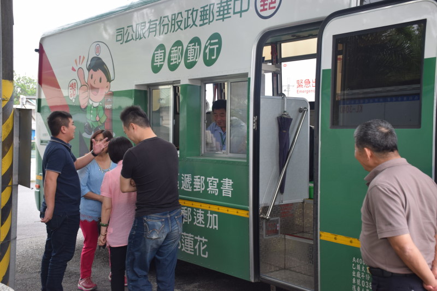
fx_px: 546
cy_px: 146
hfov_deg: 43.6
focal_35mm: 45
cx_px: 218
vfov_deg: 29.9
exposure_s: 1/160
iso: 400
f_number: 6.3
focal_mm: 30
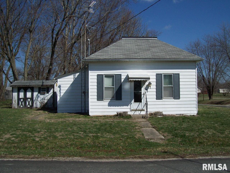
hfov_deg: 51.4
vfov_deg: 39.7
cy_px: 86
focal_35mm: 36
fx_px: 239
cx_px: 115
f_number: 4.8
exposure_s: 1/1238
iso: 80
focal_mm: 6
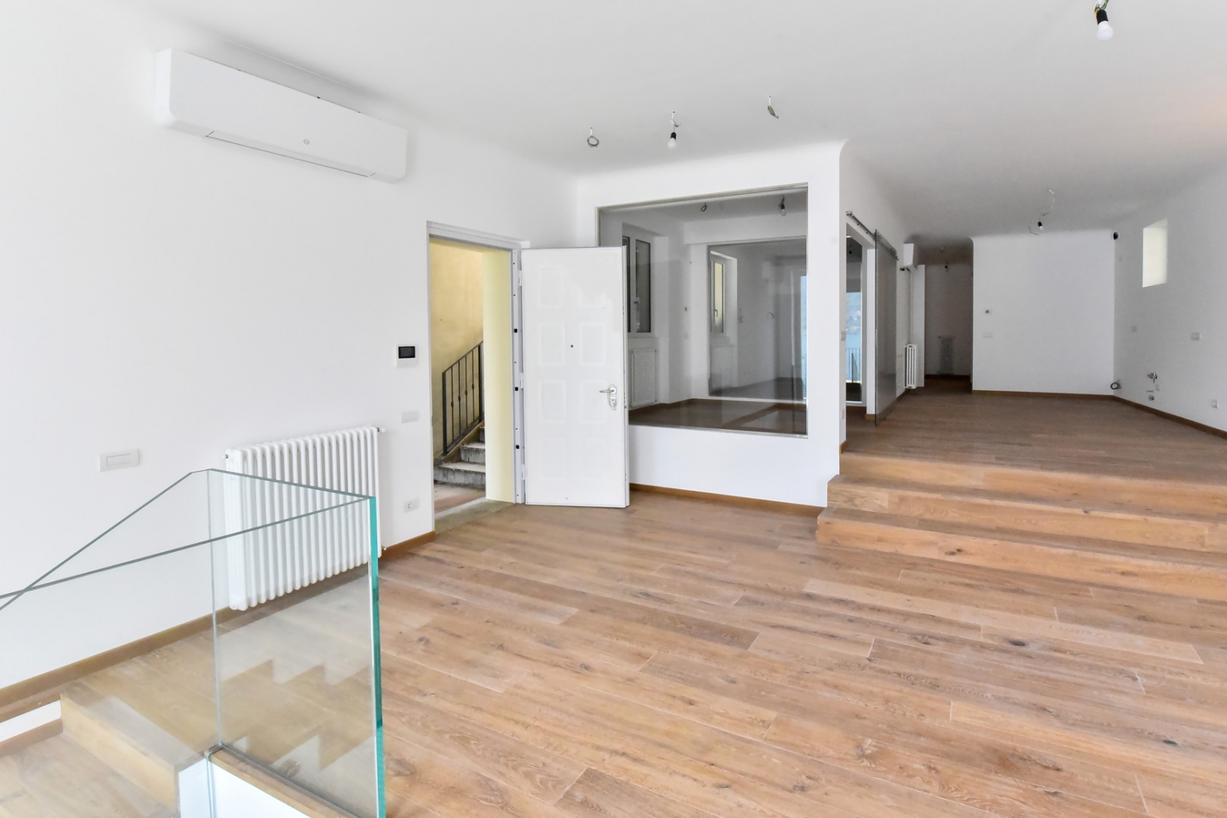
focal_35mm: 15
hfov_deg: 100.4
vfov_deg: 77.3
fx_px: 511
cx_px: 614
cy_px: 409
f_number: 11
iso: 6400
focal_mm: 15
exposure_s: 1/250
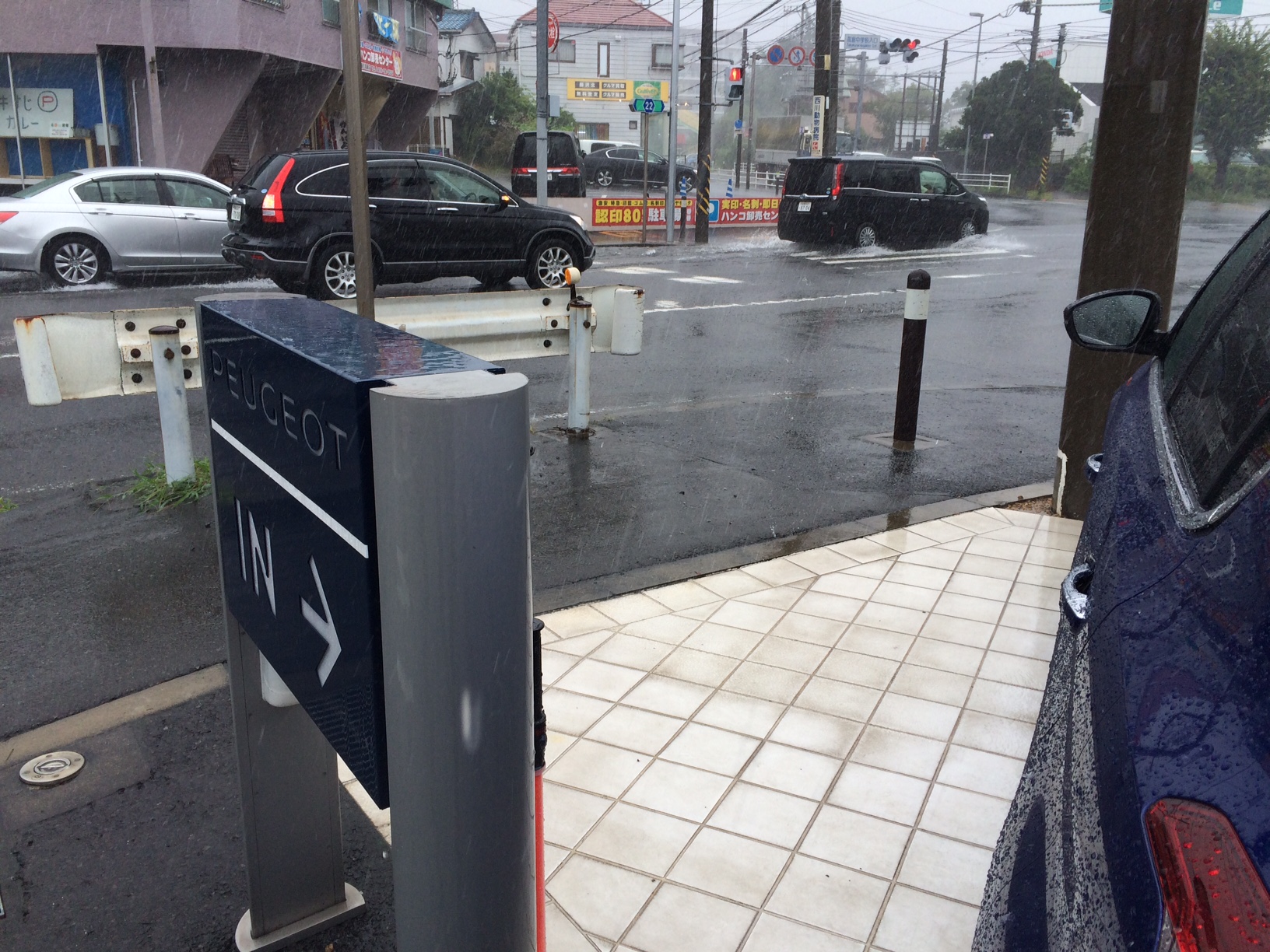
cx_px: 635
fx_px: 1064
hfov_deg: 61.7
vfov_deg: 48.2
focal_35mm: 29
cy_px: 476
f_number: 2.2
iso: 32
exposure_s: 1/376
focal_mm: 4.15
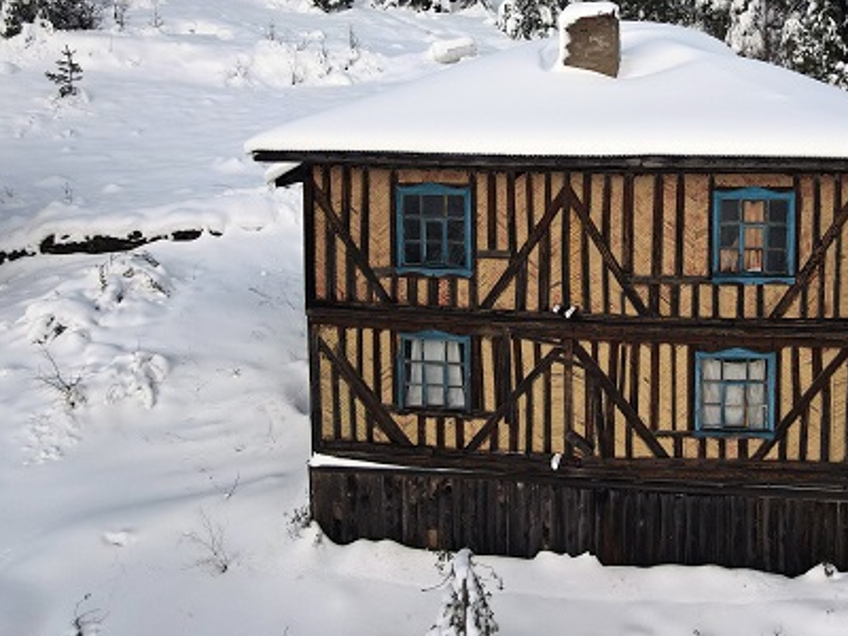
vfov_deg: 38.8
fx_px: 882
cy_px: 176
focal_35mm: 36
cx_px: 596
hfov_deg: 50.0
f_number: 2.8
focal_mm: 4.5
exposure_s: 1/1000
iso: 100
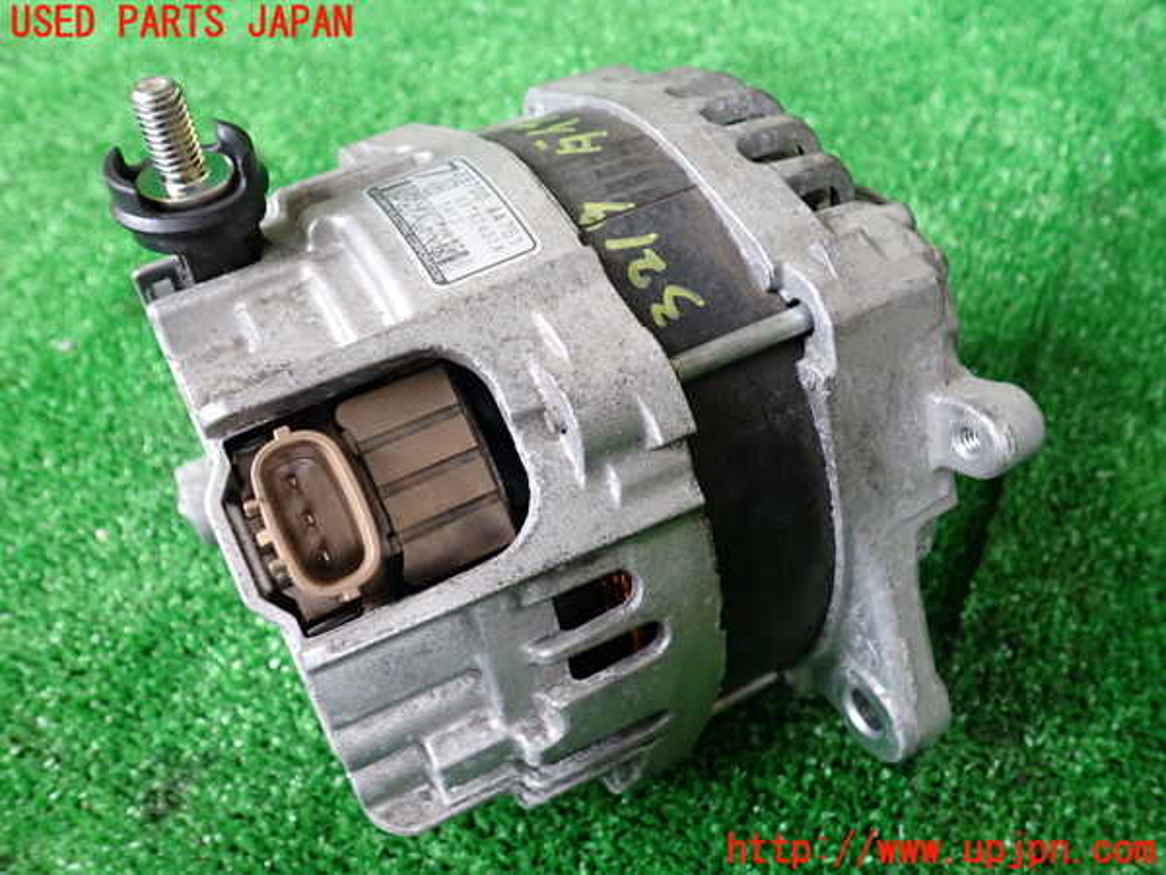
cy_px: 438
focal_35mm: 30
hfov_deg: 60.0
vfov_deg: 46.8
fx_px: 1011
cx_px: 583
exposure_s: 1/30
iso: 400
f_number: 2.3
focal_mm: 5.4
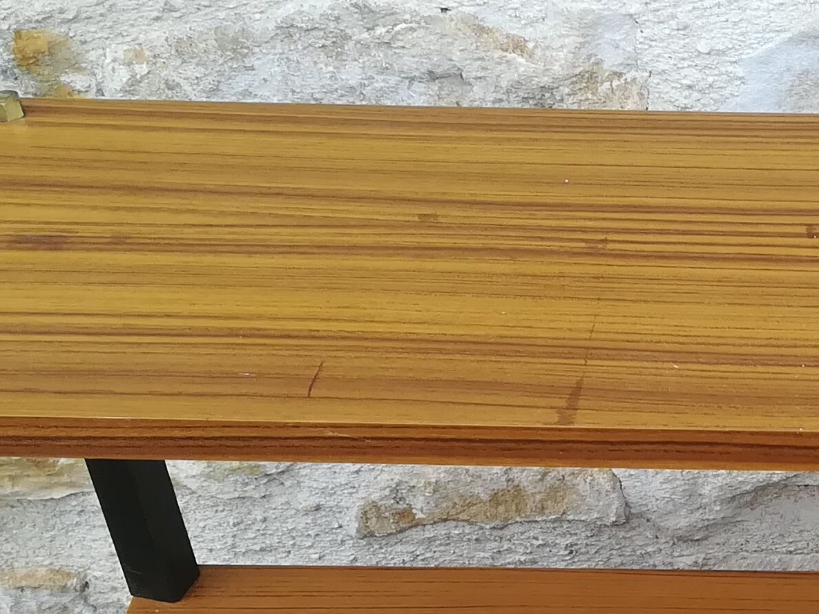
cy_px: 638
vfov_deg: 16.6
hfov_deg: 21.0
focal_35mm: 87
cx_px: 971
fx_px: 2058
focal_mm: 3.83
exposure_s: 1/100
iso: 80
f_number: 2.2
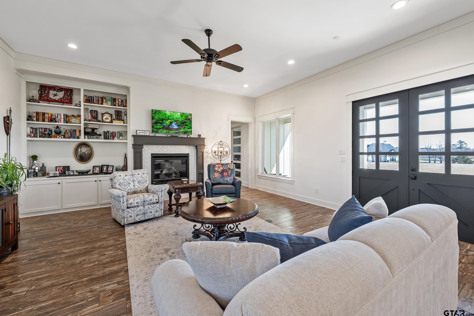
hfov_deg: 104.3
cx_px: 237
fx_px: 184
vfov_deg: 81.2
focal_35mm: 14
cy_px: 158
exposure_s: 1/20
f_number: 8
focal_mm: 14
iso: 800
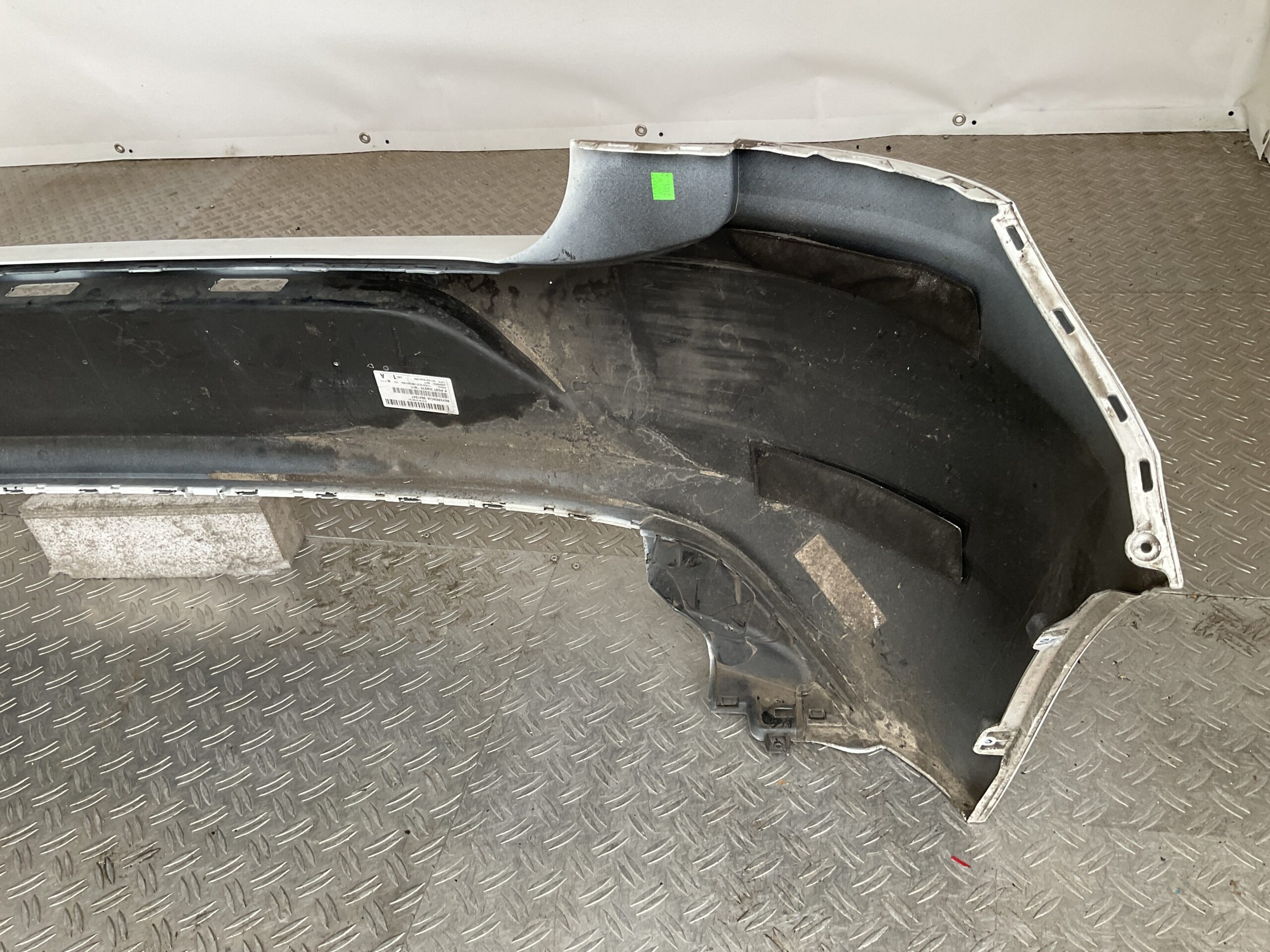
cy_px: 476
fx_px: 1064
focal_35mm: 29
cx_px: 635
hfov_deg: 61.7
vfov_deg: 48.2
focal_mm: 3
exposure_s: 1/50
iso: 40
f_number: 1.8
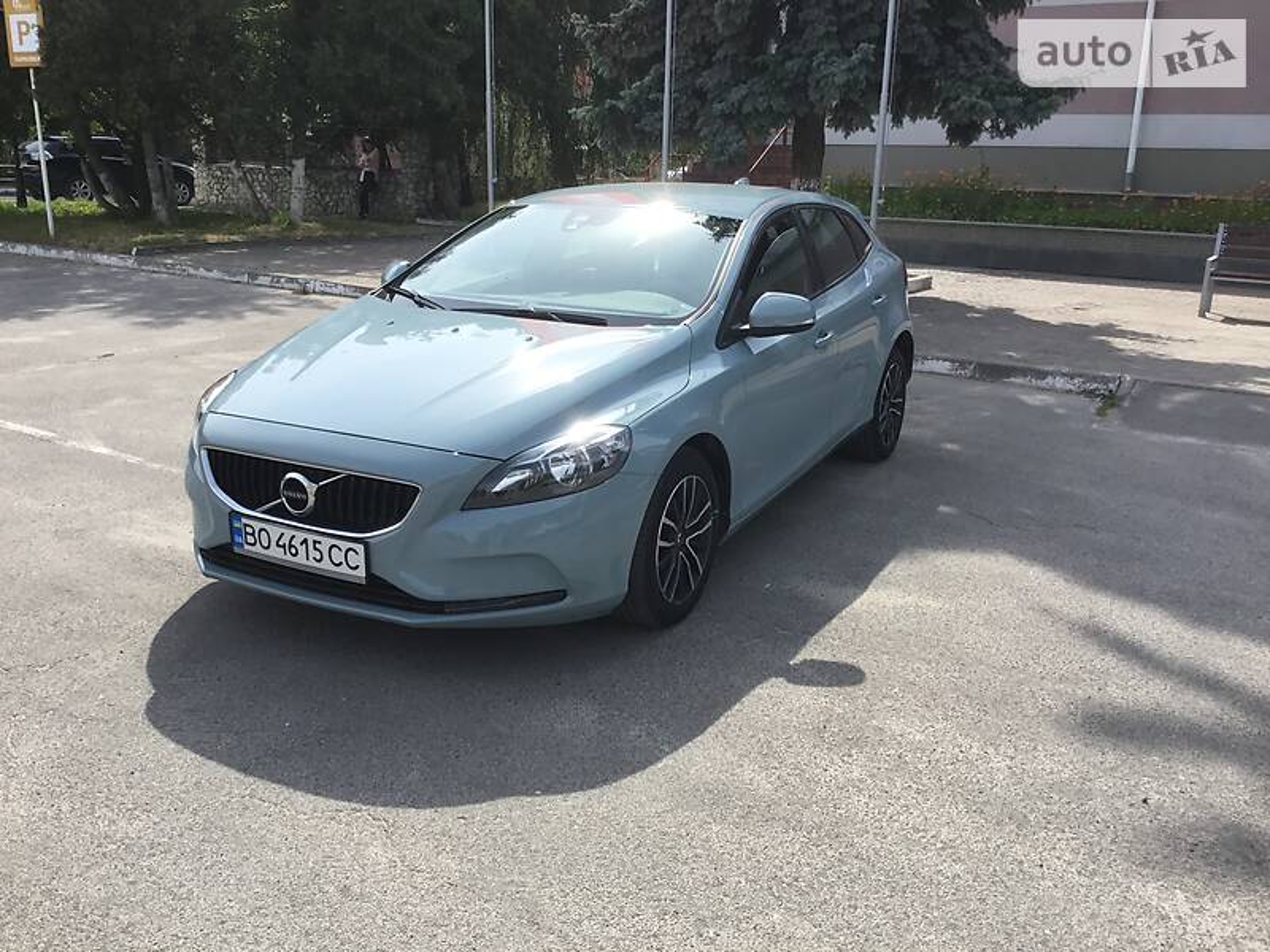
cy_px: 476
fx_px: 1137
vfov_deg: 45.4
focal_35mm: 31
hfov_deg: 58.4
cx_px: 635
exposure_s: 1/1018
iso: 25
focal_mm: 3.3
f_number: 2.4
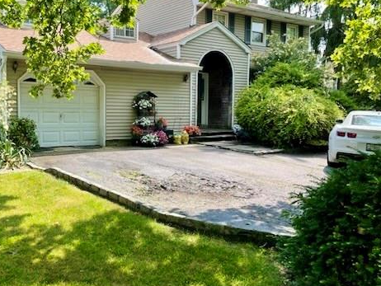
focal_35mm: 36
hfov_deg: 50.6
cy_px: 136
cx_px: 133
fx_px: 396
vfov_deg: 39.7
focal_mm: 4.2
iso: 32
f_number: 1.6
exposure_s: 1/882
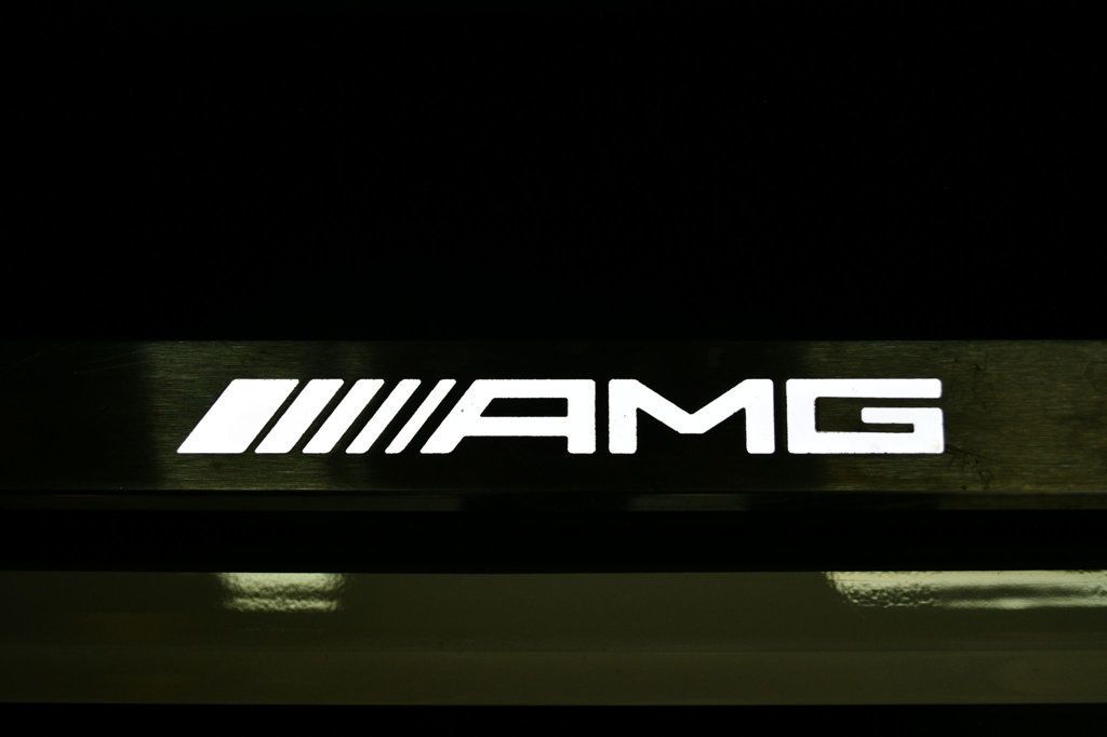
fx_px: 1107
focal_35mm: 36
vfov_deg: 36.8
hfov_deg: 53.1
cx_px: 554
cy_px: 368
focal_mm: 24
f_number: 4
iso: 400
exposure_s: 1/250
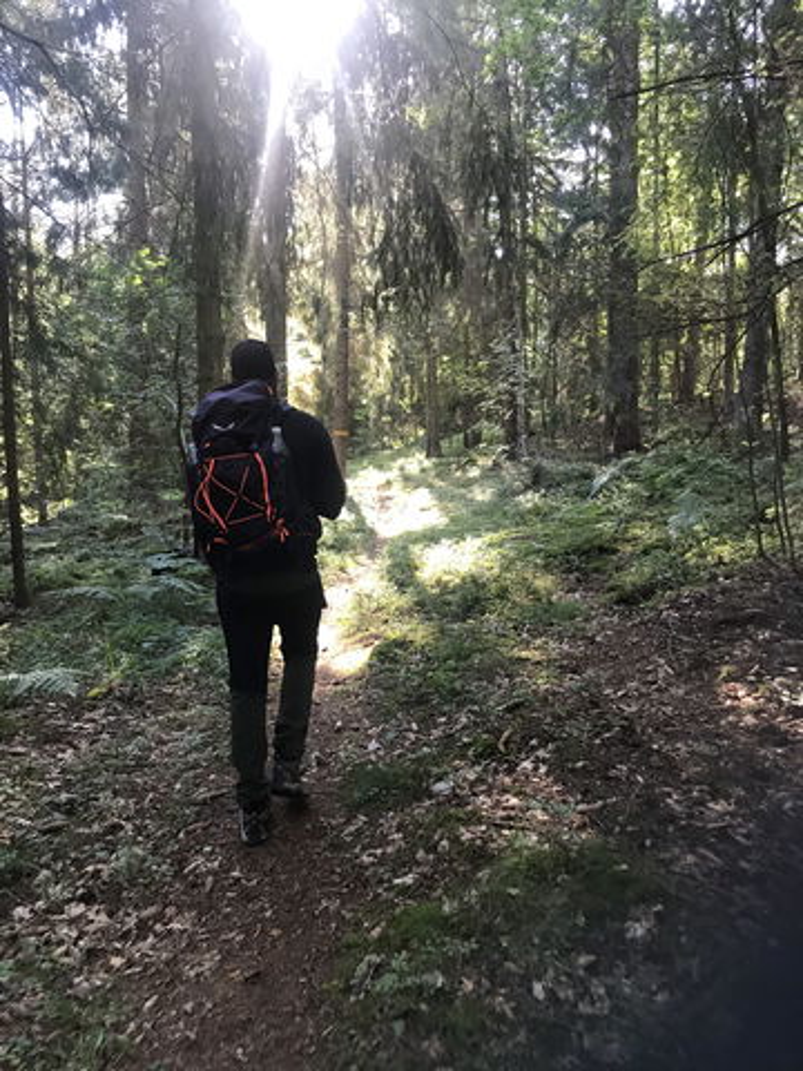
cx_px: 402
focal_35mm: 28
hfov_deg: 49.7
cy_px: 536
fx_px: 866
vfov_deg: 63.4
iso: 40
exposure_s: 1/25
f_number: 1.8
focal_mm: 3.99
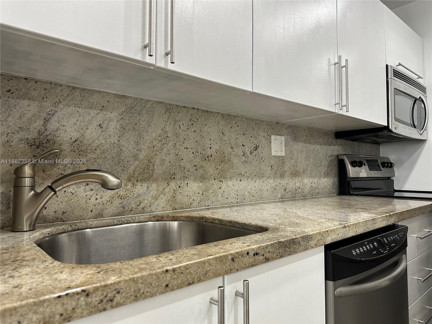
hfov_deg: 71.6
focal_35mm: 24
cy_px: 162
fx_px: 300
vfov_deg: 56.8
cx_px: 216
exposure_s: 1/120
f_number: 1.78
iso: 200
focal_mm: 6.86
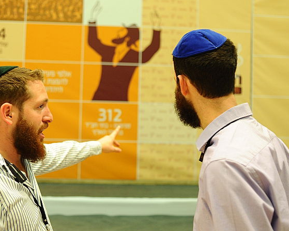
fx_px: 402
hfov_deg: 39.4
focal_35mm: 47
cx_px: 120
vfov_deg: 32.1
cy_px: 105
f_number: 2.8
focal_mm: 35
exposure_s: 1/50
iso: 1600
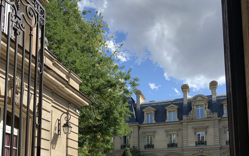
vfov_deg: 31.3
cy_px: 154
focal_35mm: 38
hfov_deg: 51.5
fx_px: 258
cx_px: 123
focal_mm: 4.25
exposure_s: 1/1689
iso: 25
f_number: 1.8
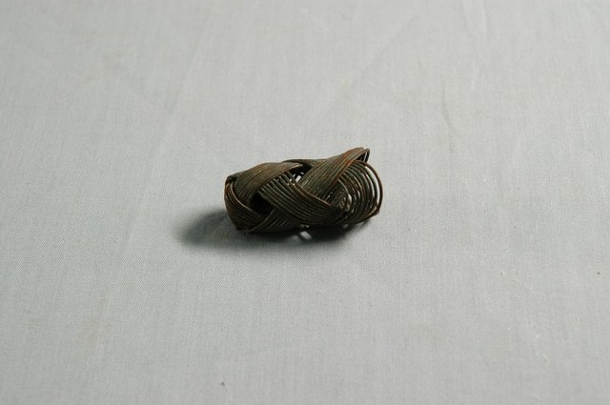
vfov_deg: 13.0
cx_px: 305
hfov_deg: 19.5
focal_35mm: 105
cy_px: 202
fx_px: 1777
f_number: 10
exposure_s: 1/6
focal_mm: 70
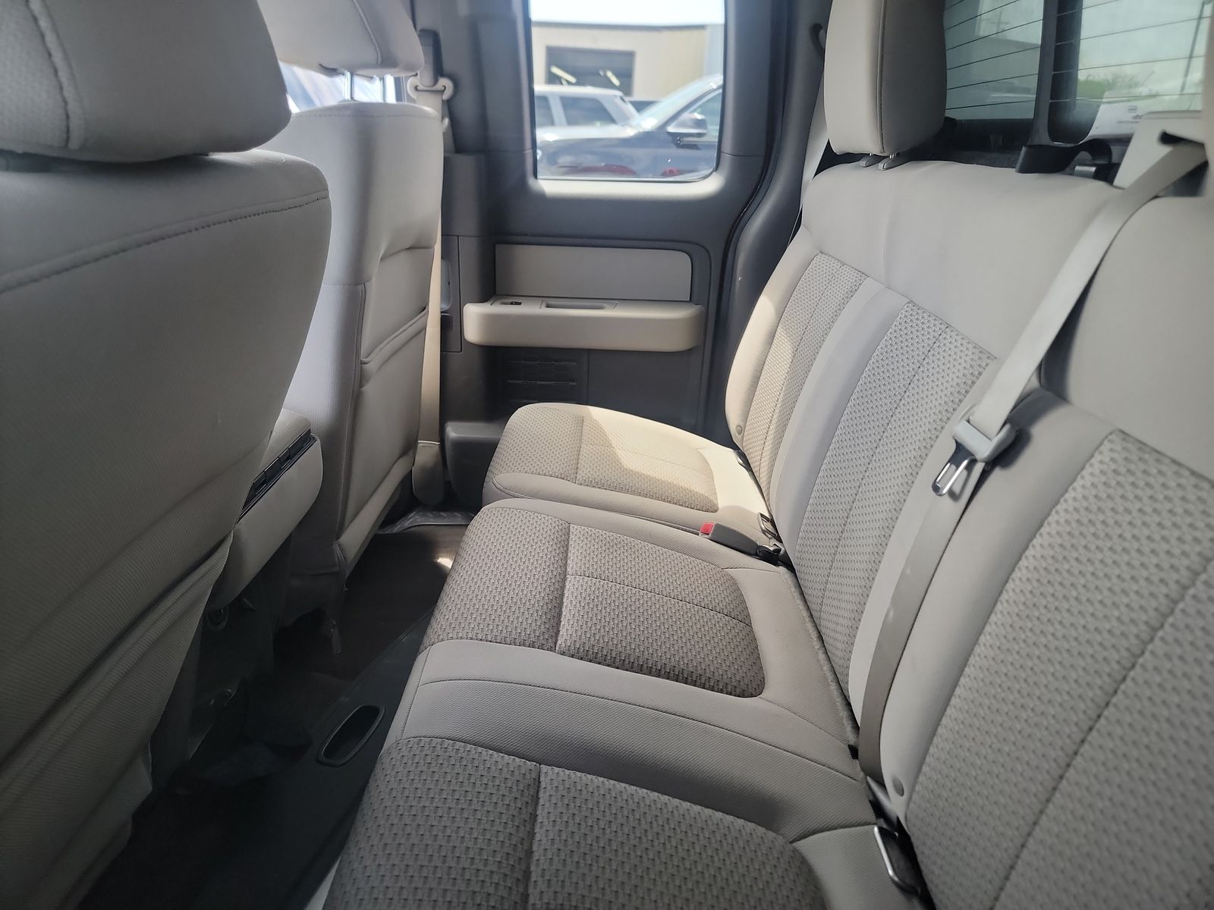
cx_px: 607
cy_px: 455
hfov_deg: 71.6
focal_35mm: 24
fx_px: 842
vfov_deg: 56.8
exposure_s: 1/39
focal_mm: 6.7
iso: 800
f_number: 1.8
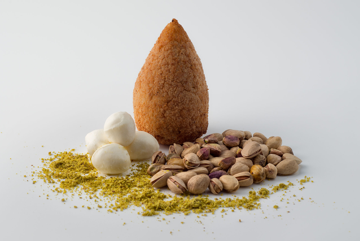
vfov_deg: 25.1
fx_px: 540
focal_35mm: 54
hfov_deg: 36.9
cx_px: 173
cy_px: 112
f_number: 10
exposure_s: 1/160
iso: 100
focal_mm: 50
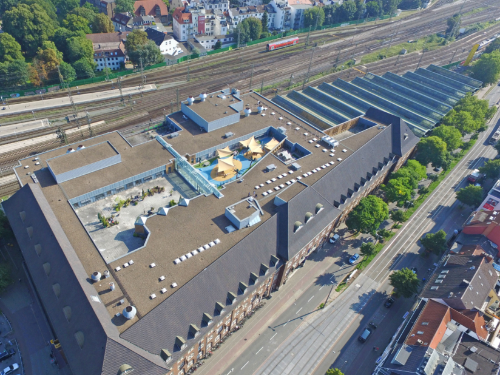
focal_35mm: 25
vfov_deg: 54.5
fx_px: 361
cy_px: 224
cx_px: 192
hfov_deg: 68.5
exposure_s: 1/440
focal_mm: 3.61
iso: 100
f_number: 2.8
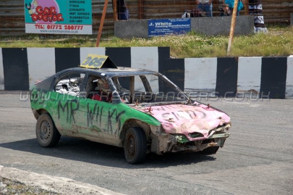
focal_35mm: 117
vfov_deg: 11.7
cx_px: 146
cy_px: 98
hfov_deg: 17.5
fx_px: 952
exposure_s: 1/1000
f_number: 5.6
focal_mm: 78
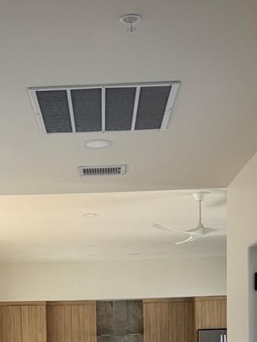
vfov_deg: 26.2
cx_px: 80
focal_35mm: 68
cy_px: 385
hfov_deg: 21.5
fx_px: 673
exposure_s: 1/120
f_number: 1.78
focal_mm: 6.76
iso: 64
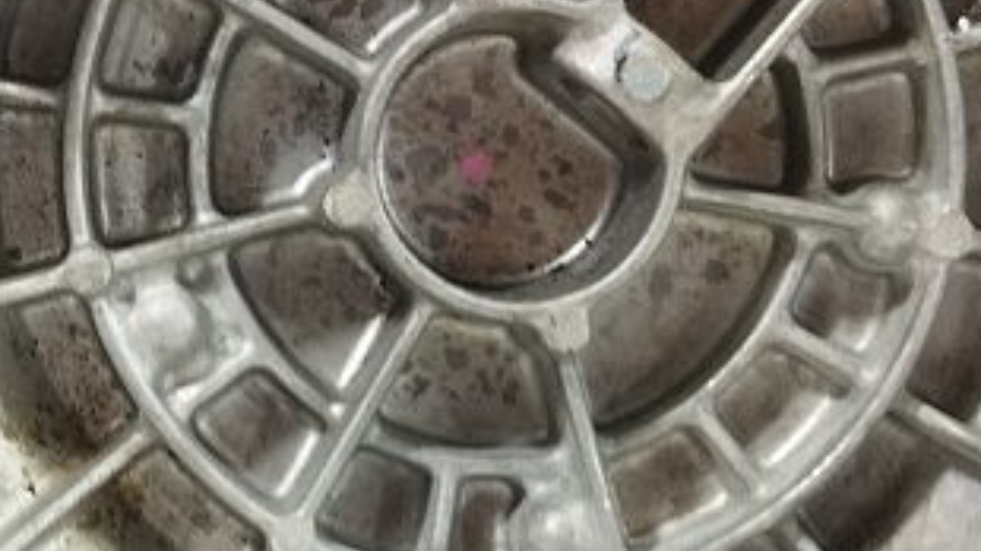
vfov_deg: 10.6
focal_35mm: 114
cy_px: 317
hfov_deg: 18.6
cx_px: 218
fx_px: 2964
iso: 127
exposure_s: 1/50
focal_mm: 4.71
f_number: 1.79
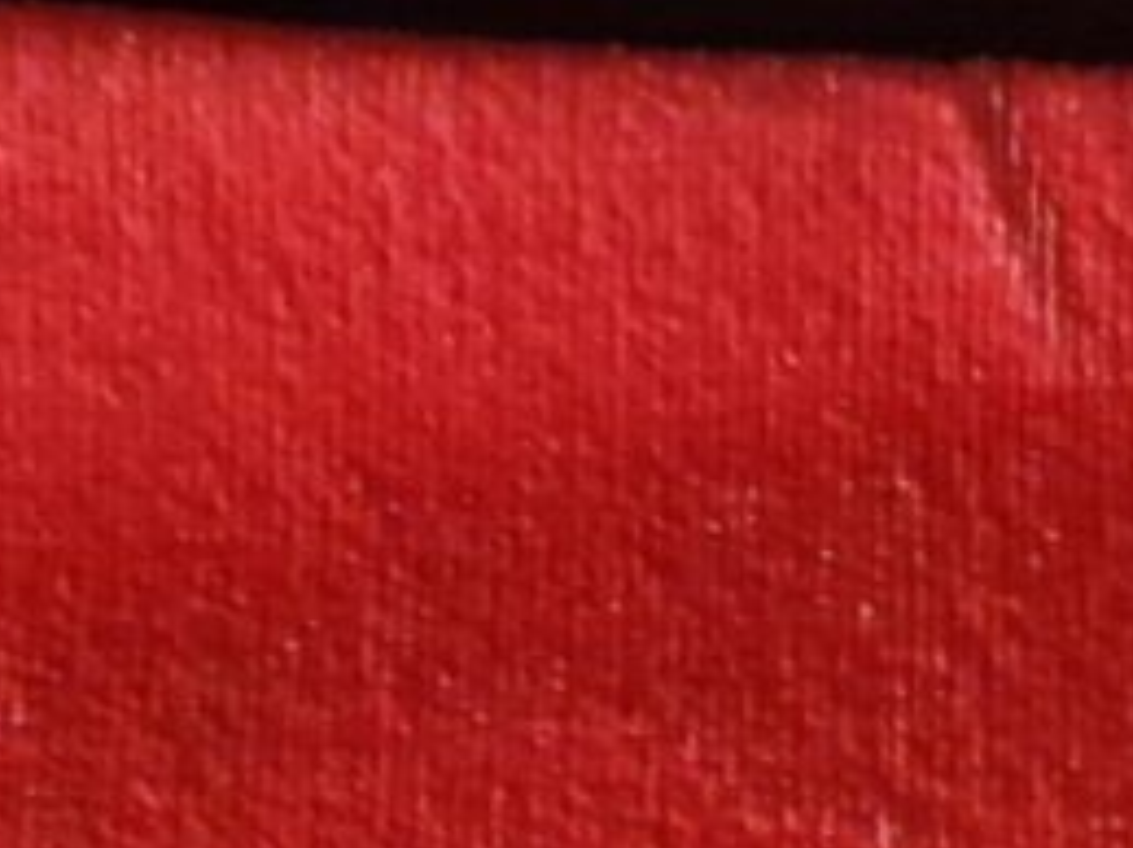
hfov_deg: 20.3
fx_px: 3141
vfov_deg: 13.1
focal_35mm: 96
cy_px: 1762
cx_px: 822
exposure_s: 1/50
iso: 640
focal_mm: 5.4
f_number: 1.8
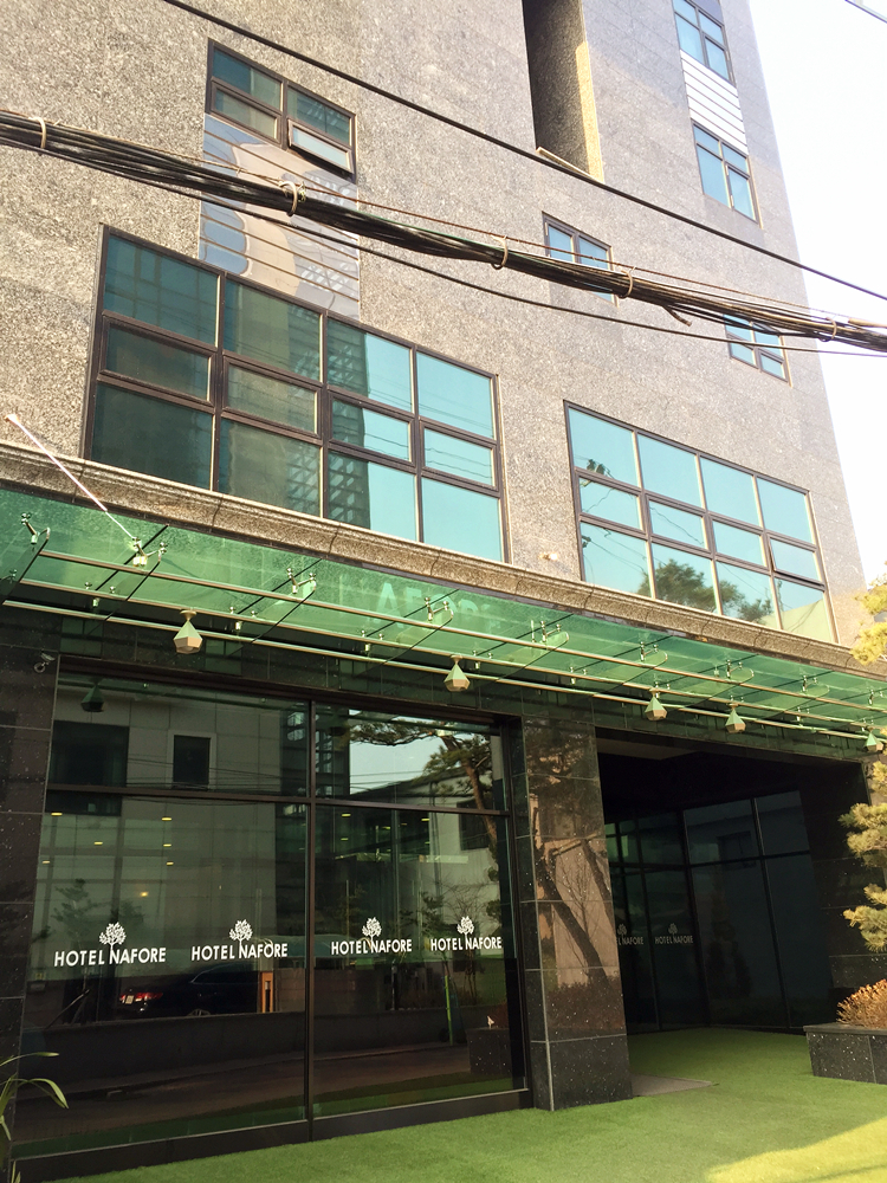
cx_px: 444
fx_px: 991
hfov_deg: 48.2
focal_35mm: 29
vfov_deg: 61.7
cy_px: 592
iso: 32
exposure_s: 1/122
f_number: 2.2
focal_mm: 4.15
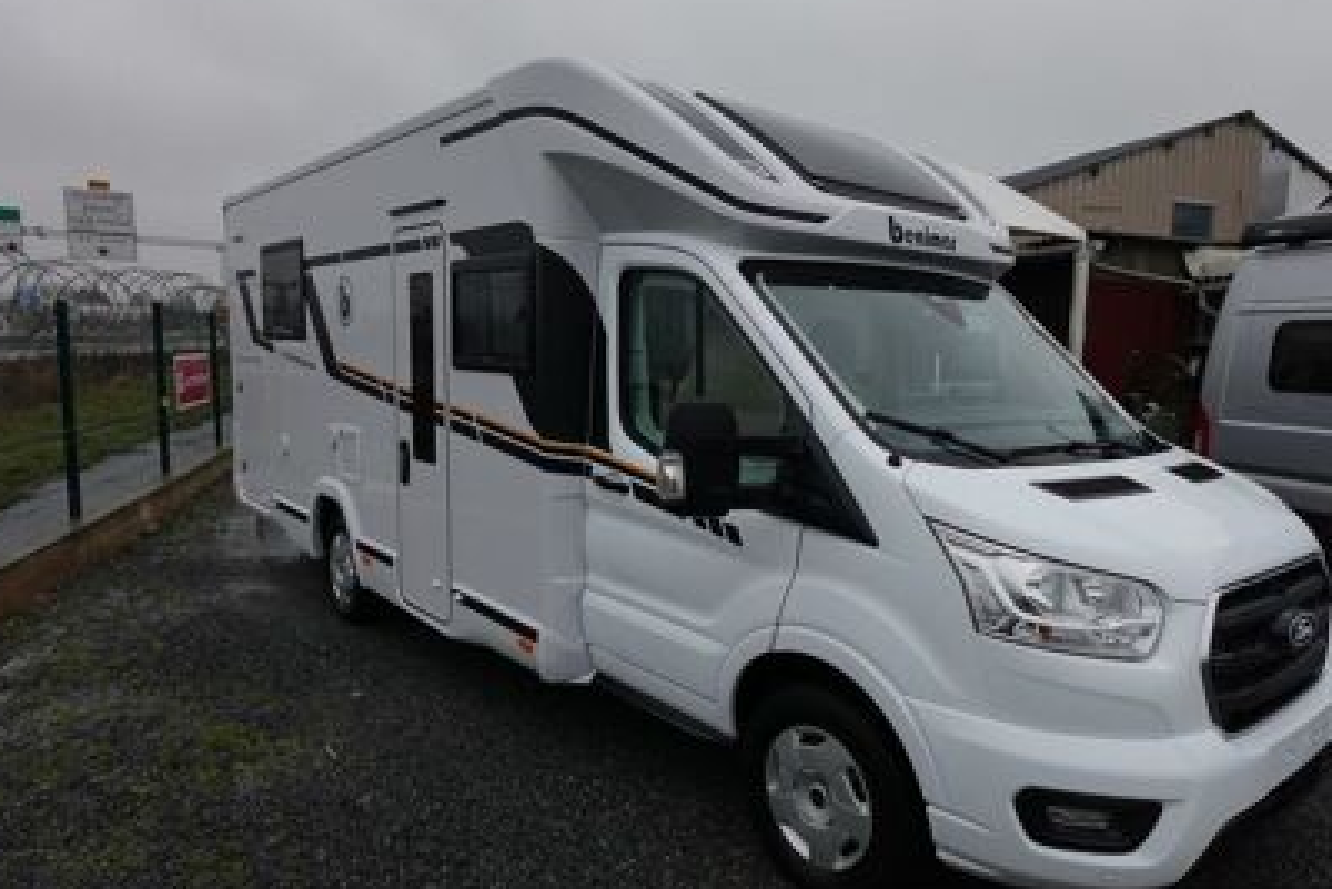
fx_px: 888
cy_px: 483
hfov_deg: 73.4
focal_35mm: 24
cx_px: 749
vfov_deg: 53.1
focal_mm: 7.6
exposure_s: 1/500
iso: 125
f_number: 2
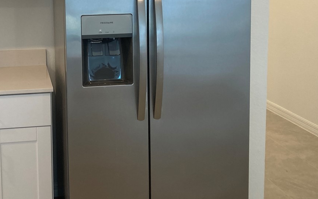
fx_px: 477
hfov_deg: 36.3
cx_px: 91
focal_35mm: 55
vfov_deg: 23.2
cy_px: 36
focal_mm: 3.99
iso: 64
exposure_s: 1/60
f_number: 1.8
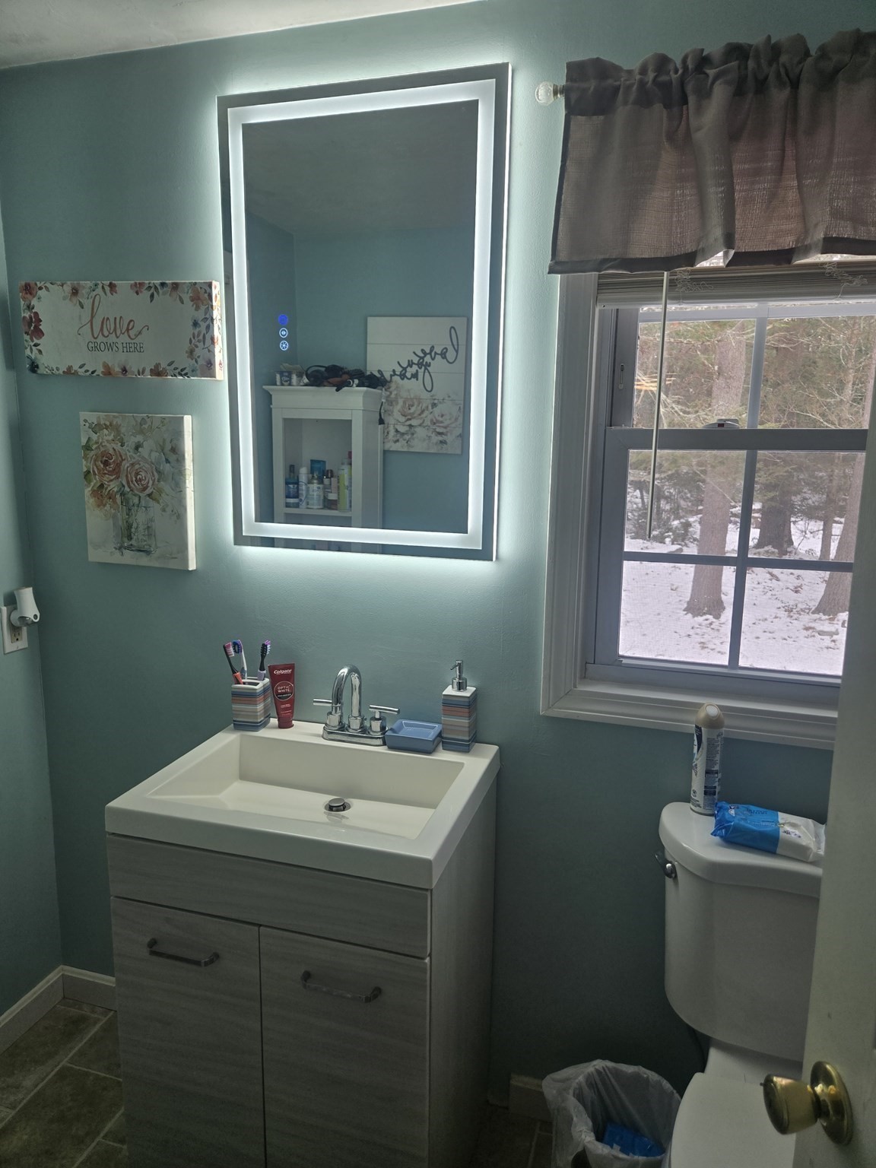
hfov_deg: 58.9
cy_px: 584
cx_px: 438
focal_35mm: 23
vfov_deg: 73.9
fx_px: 776
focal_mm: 5.4
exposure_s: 1/180
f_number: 1.8
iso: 50
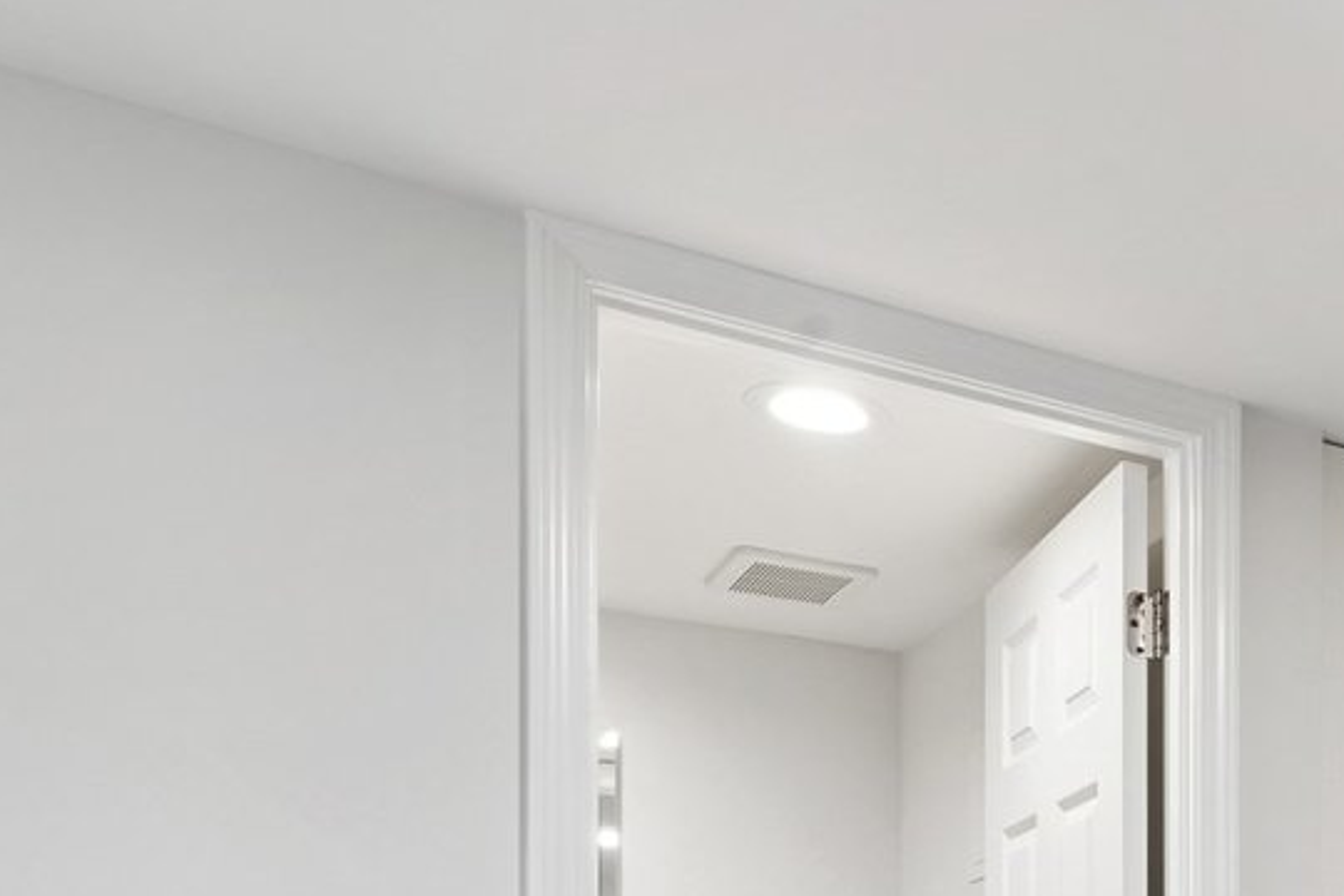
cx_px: 1526
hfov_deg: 36.2
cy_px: 1254
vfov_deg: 24.8
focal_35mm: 45
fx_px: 1669
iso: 400
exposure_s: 1/4
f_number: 13
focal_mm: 14.9
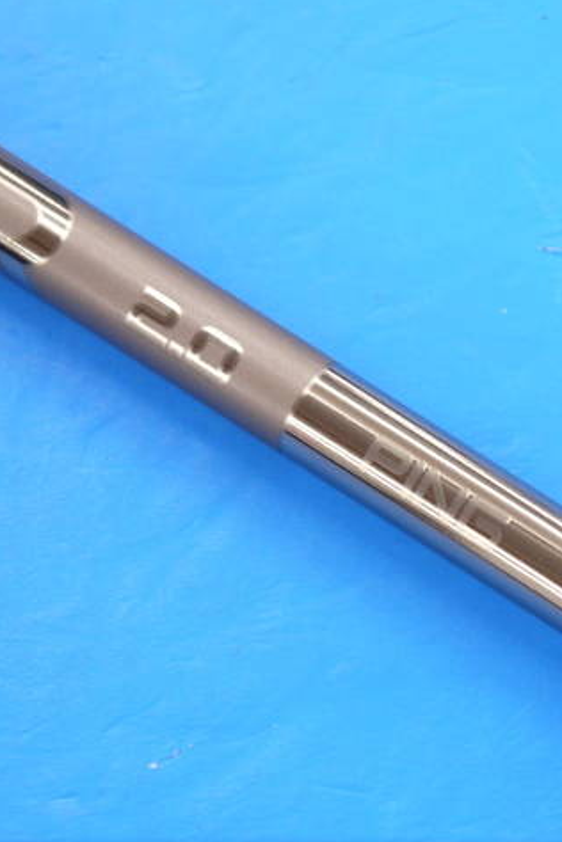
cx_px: 450
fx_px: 2763
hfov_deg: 11.6
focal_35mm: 118
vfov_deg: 17.3
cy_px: 417
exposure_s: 1/80
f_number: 5.6
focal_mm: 42
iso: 640
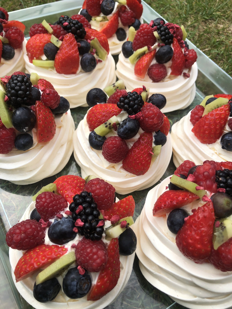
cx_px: 116
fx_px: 250
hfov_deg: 49.7
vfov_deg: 63.4
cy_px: 154
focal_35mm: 28
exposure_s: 1/1412
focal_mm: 3.99
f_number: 1.8
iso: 20
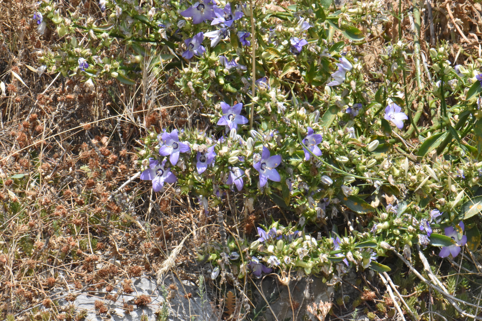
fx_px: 2109
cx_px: 241
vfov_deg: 8.7
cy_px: 160
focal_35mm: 158
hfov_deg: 13.0
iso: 1600
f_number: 36
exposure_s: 1/200
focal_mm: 105
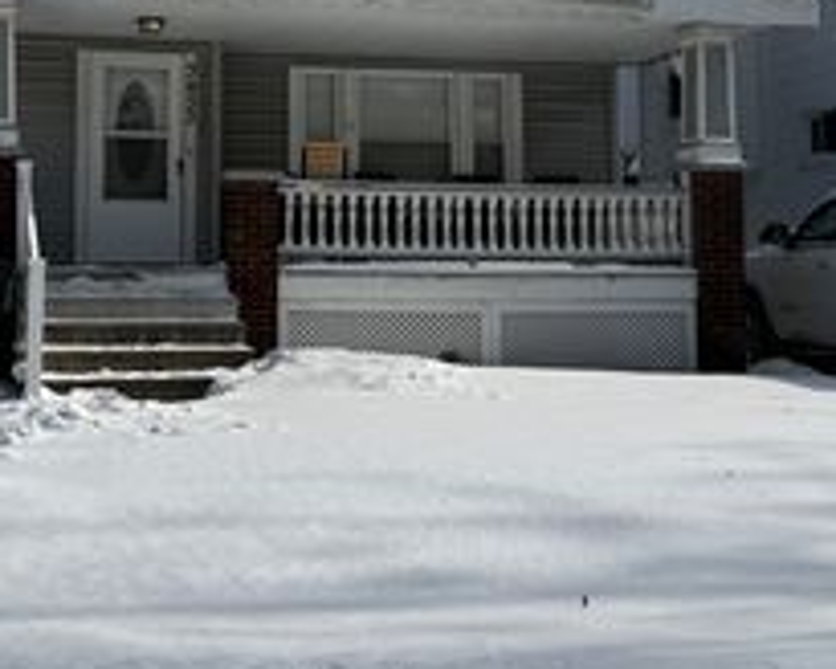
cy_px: 153
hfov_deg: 32.7
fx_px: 1410
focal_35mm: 57
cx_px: 265
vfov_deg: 26.3
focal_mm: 6.76
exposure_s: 1/14286
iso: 80
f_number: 1.78
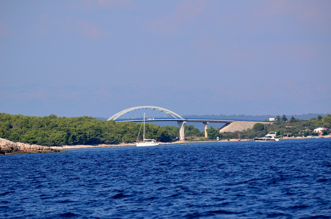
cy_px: 110
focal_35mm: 278
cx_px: 166
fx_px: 2545
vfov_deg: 4.9
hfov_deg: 7.4
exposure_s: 1/2500
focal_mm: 185
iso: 400
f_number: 5
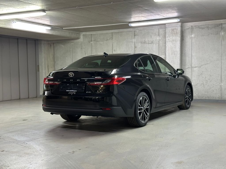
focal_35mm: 48
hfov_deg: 39.7
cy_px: 84
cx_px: 113
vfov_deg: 30.3
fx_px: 313
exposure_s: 1/33
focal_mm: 6.86
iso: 250
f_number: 1.78
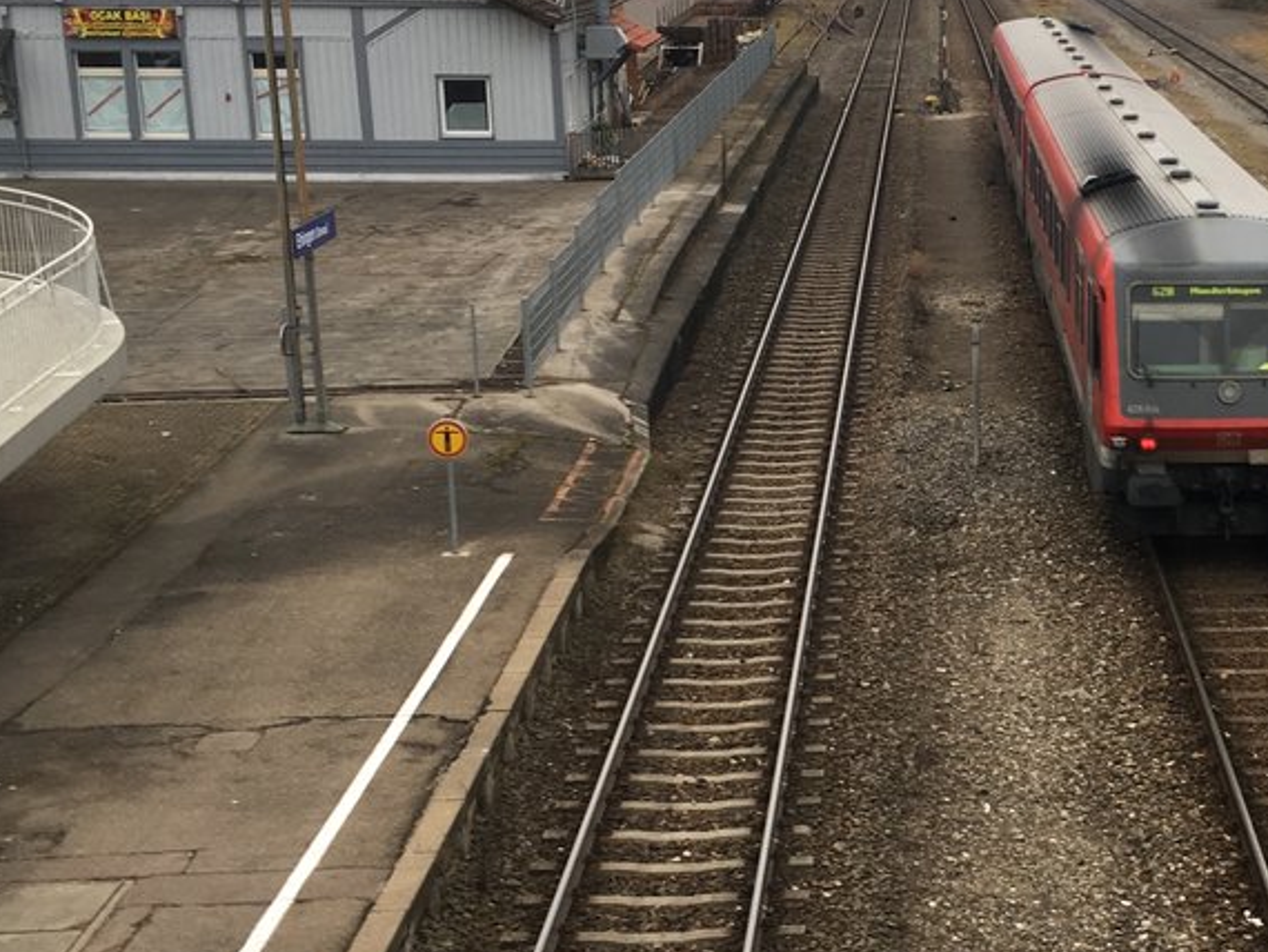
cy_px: 492
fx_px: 2235
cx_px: 1070
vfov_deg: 24.0
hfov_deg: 30.6
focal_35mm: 61
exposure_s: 1/100
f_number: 2.2
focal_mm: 4.15
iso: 25
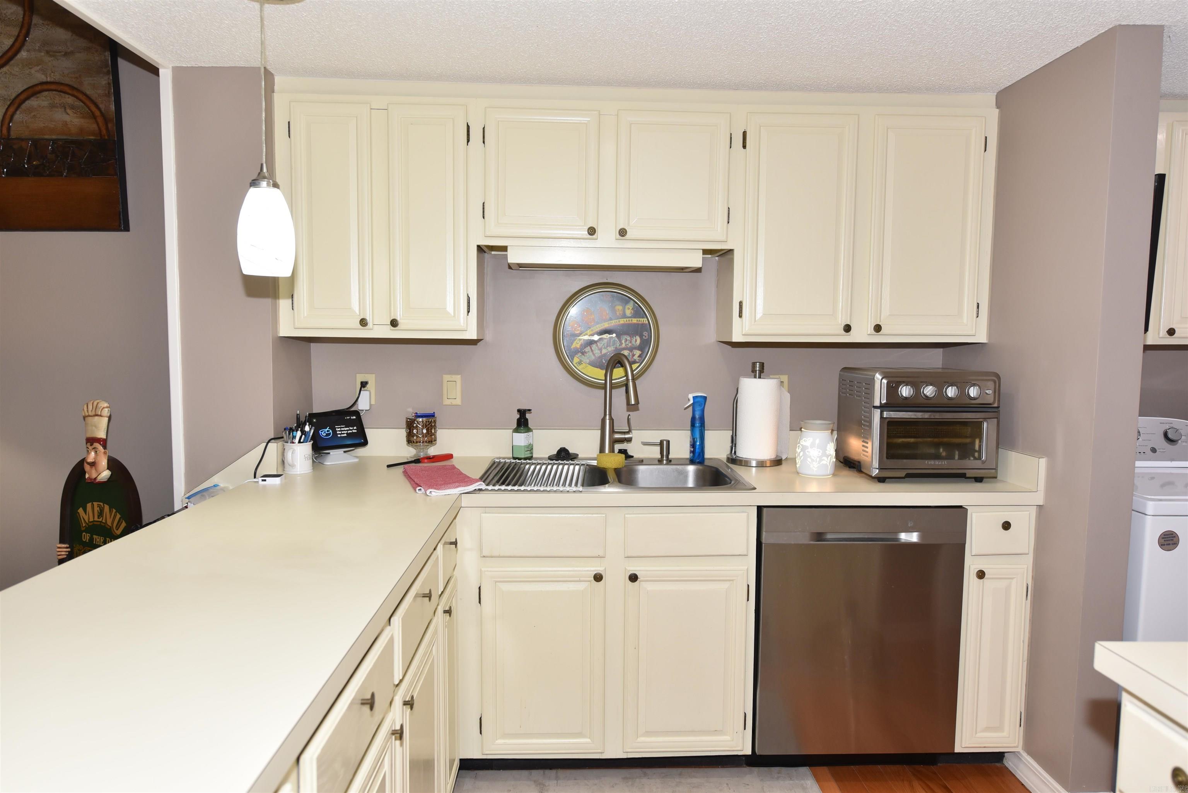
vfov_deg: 57.3
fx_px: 726
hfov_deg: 78.6
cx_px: 594
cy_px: 396
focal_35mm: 22
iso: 800
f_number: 5
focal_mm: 22
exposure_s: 1/100
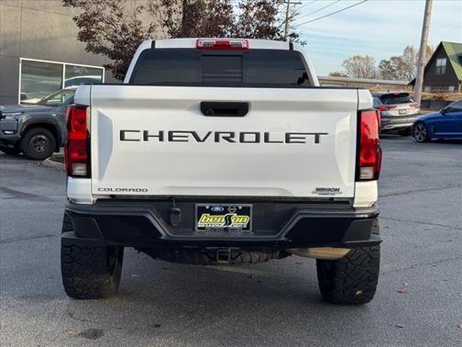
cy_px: 174
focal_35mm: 48
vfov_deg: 30.3
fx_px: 641
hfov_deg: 39.7
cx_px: 231
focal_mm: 6.76
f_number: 1.78
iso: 64
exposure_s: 1/1724
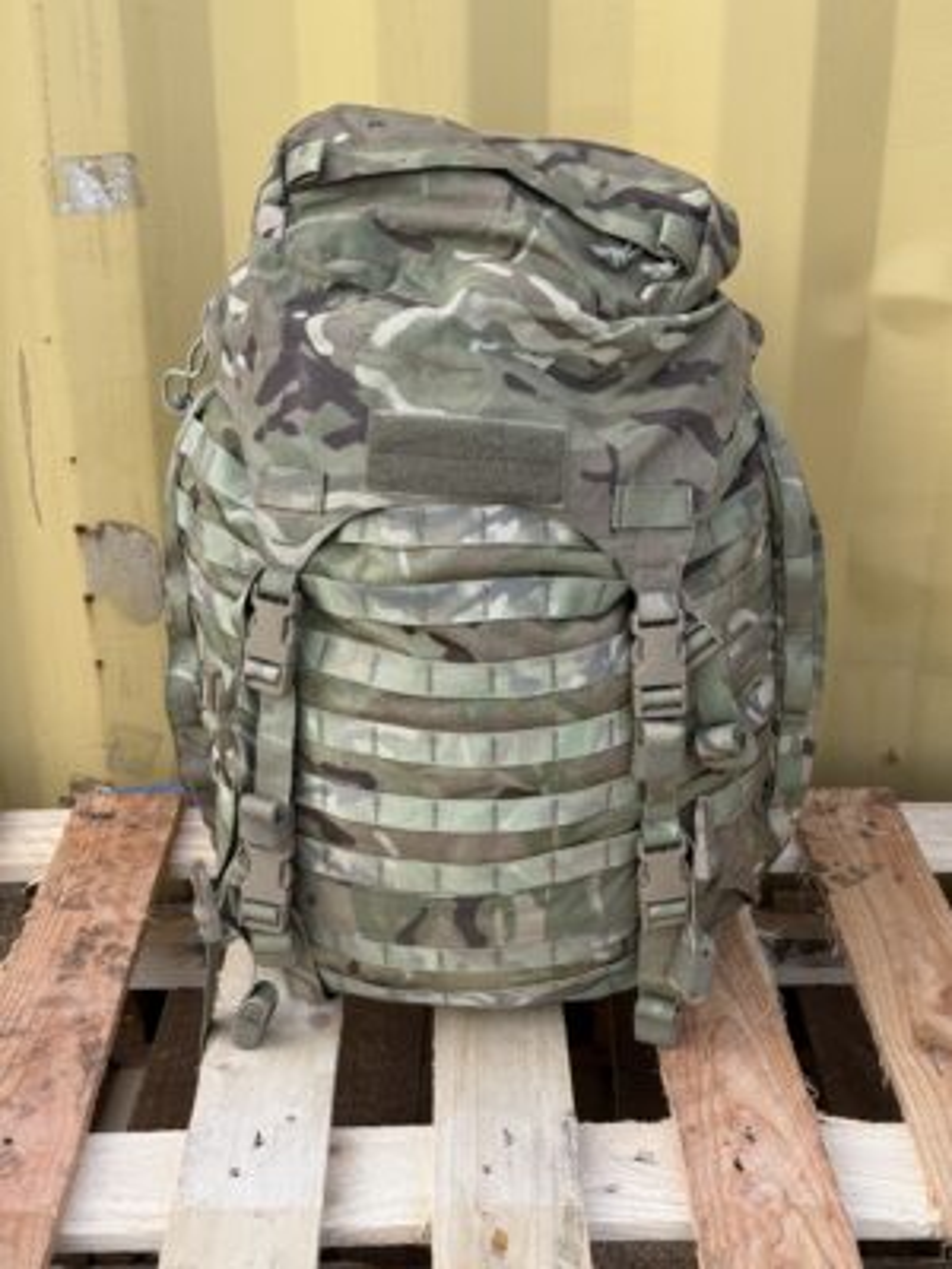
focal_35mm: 48
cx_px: 476
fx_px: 1760
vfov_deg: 39.7
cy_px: 634
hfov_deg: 30.3
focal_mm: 6.76
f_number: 1.78
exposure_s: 1/699
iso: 64
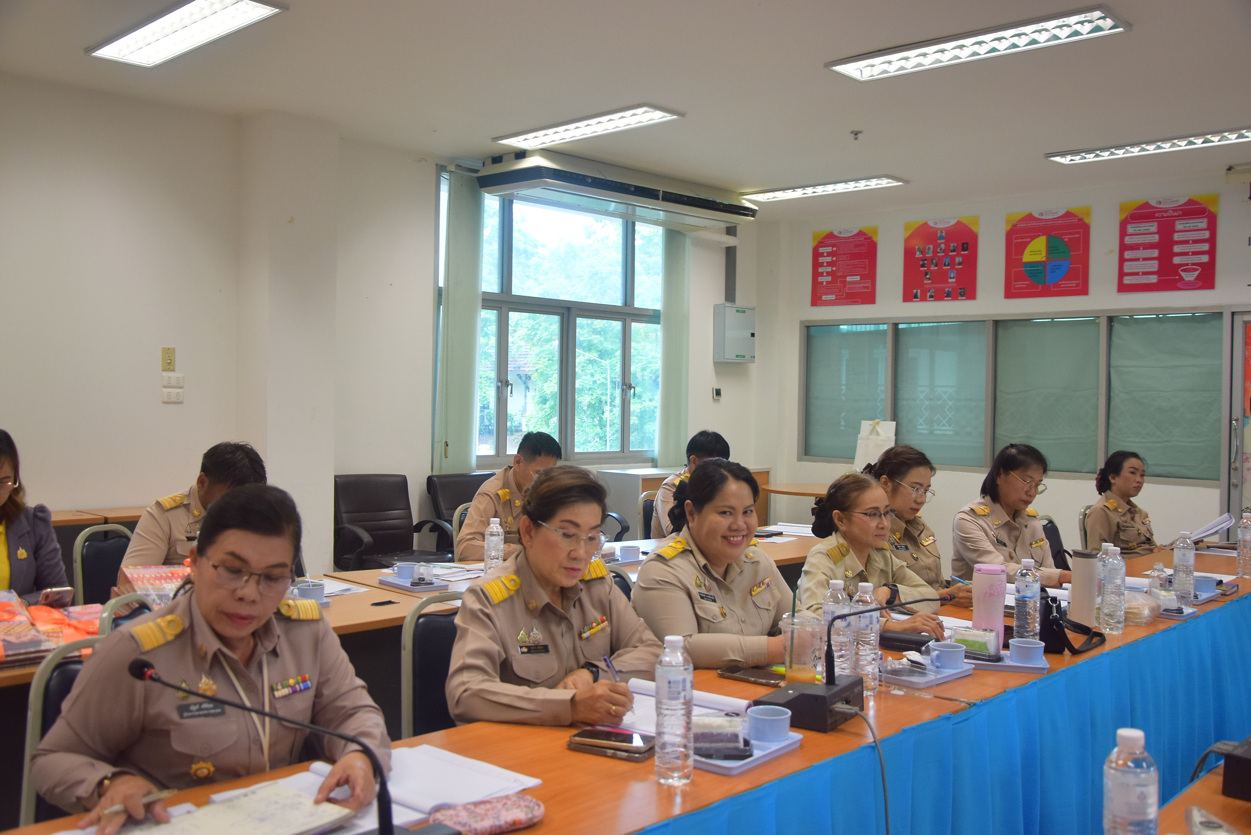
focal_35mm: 32
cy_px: 418
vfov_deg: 41.7
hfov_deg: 59.5
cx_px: 626
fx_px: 1095
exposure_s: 1/200
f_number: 3.8
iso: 1000
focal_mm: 21
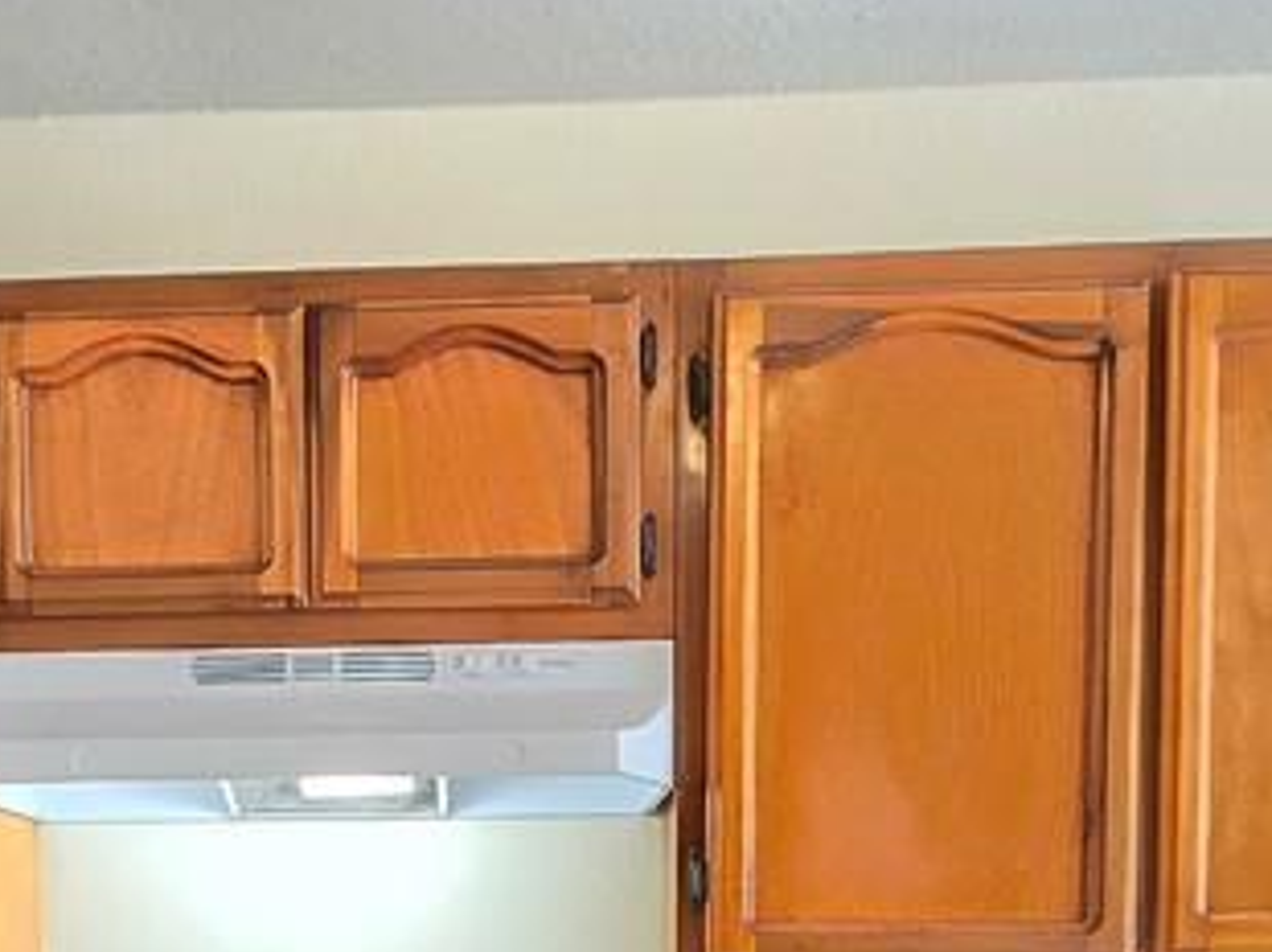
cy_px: 1100
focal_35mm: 43
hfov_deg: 43.3
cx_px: 427
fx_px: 1579
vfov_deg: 29.5
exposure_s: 1/60
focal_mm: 2.2
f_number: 2.2
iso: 200
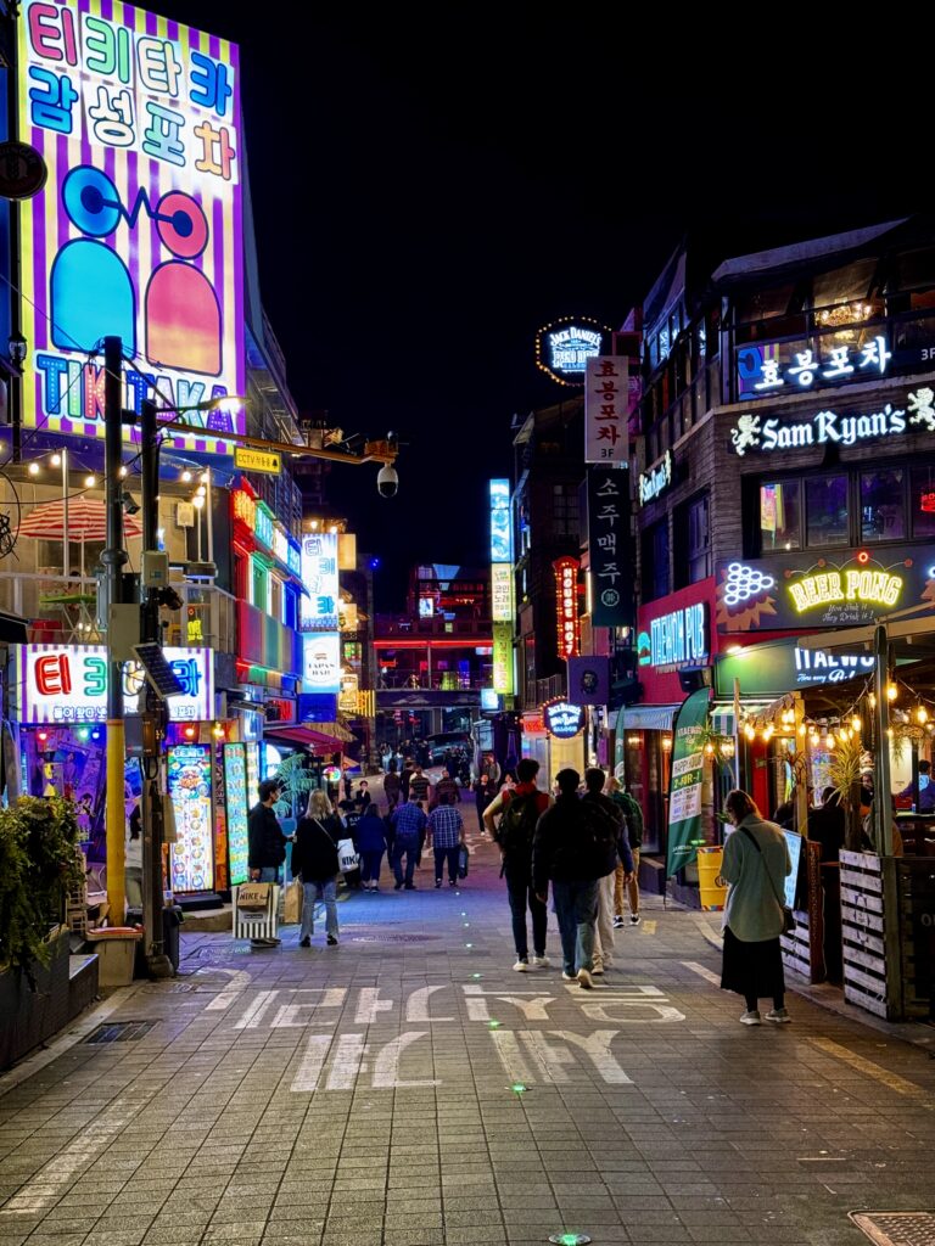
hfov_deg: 30.3
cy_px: 623
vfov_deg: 39.7
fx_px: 1729
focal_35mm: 48
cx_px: 468
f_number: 1.78
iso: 250
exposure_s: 1/60
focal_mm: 6.86
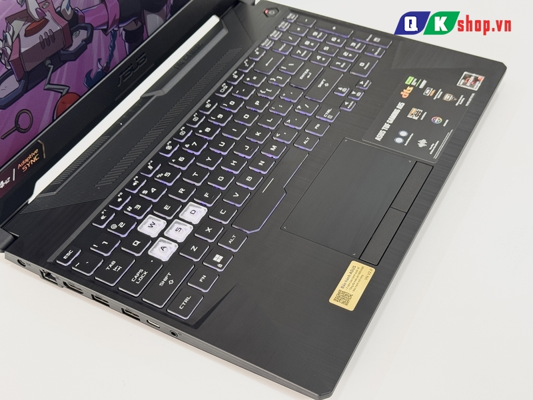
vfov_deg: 30.3
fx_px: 739
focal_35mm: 48
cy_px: 200
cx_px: 266
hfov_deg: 39.7
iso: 100
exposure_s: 1/77
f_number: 1.78
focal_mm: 6.76
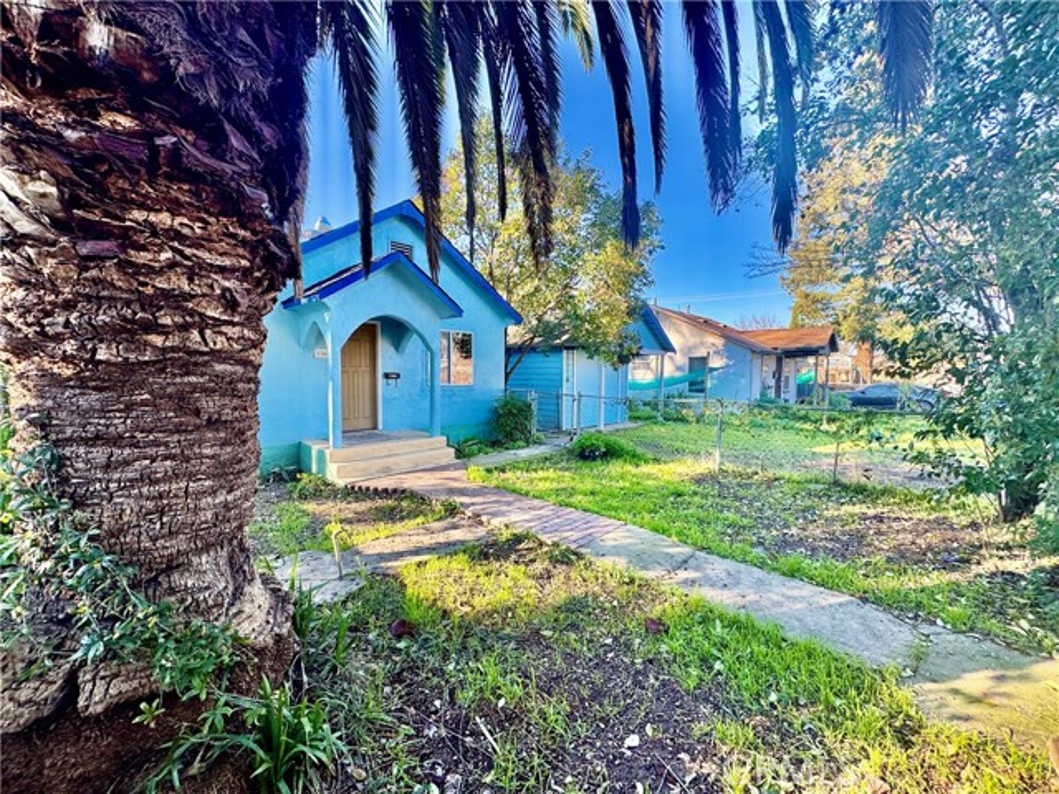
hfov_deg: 102.1
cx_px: 530
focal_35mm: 14
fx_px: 428
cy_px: 397
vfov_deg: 85.7
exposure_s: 1/155
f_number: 2.2
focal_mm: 2.22
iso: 40
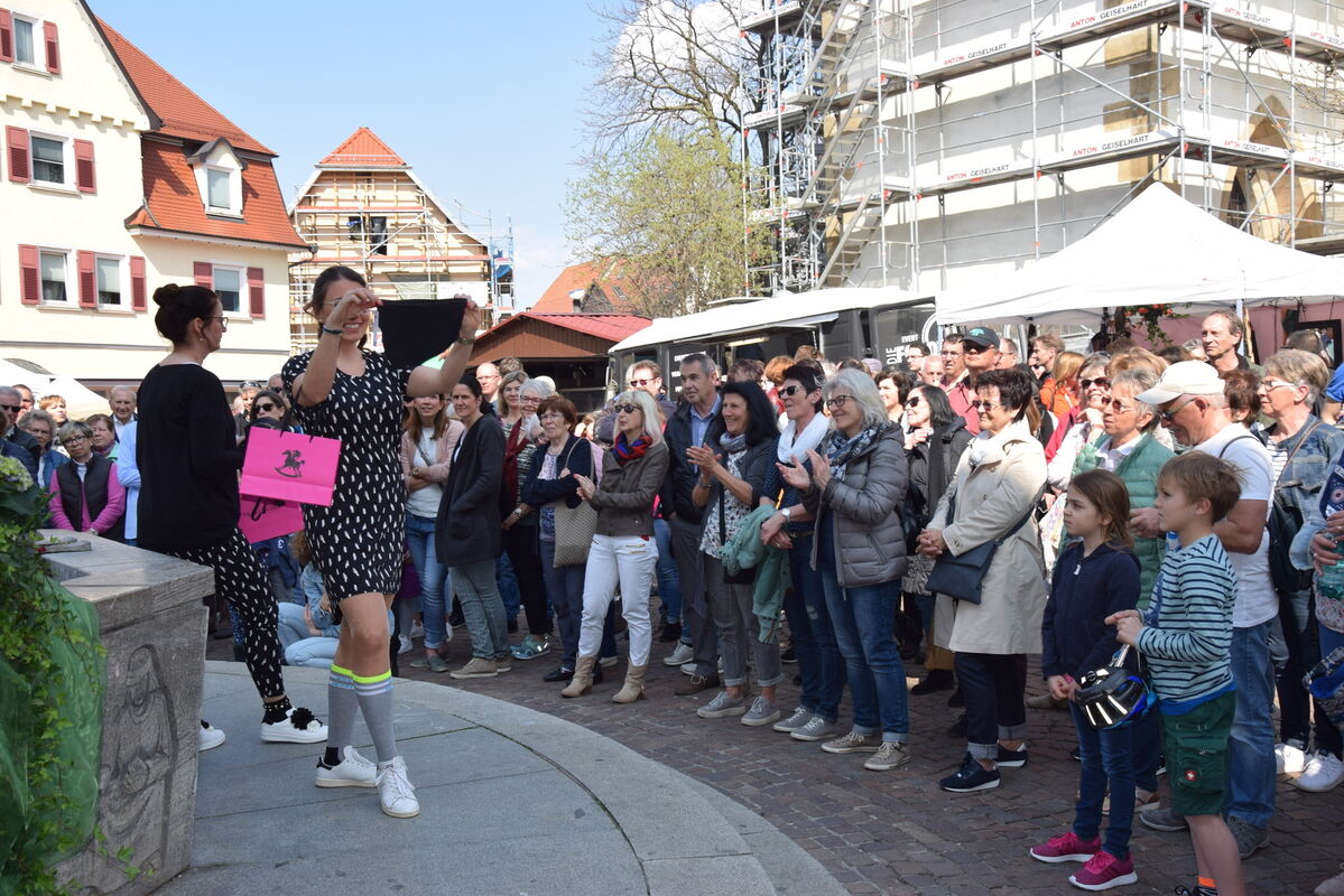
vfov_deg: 36.9
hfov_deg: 53.1
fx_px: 1344
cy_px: 448
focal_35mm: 36
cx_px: 672
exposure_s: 1/200
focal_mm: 24
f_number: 7.1
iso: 100
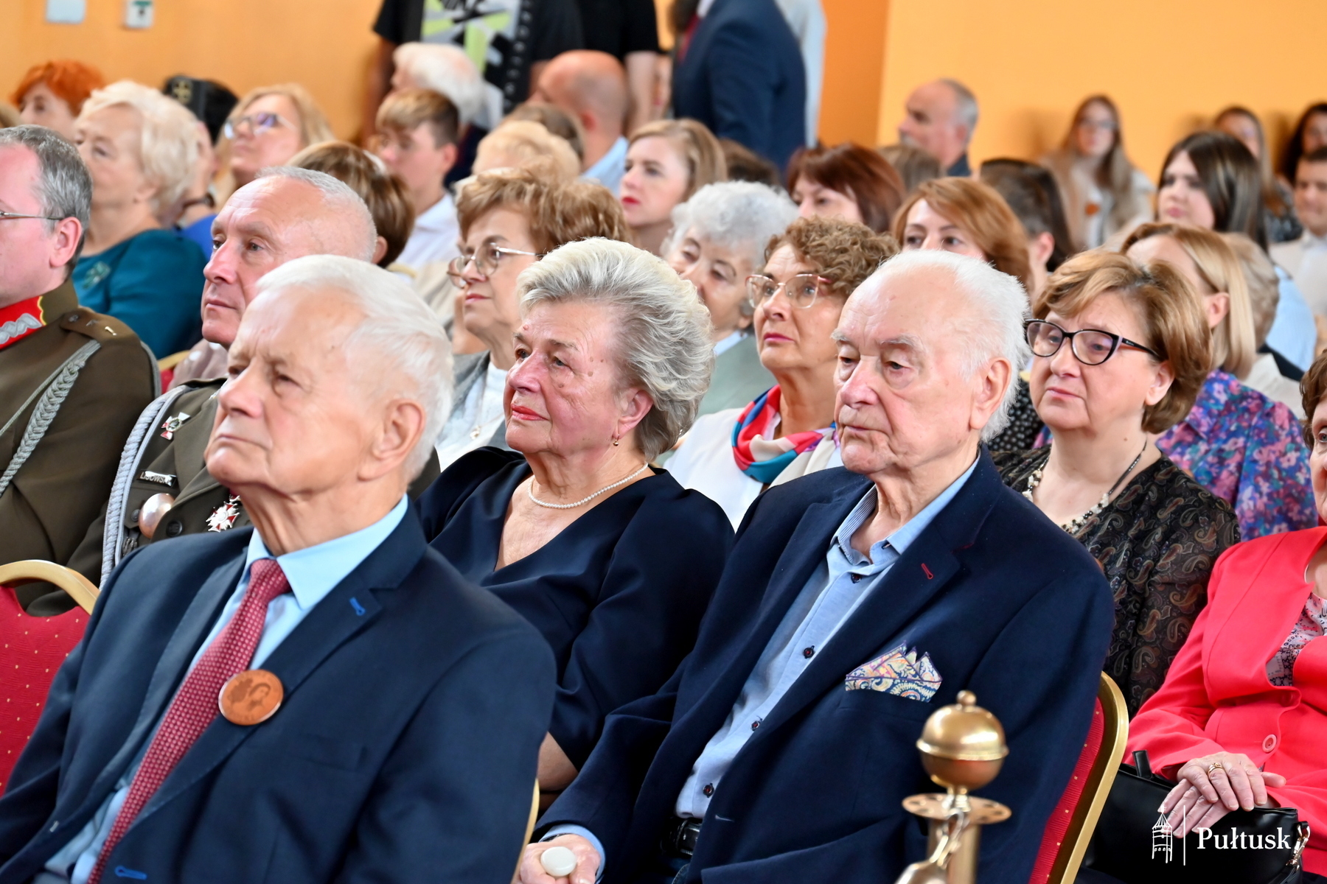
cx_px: 664
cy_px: 442
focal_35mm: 115
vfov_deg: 11.9
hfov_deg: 17.8
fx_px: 4239
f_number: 6.3
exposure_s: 1/80
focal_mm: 115
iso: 3200
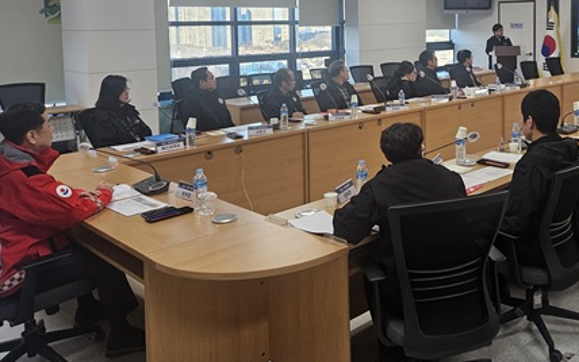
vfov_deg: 33.2
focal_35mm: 37
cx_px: 410
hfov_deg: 51.2
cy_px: 59
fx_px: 584
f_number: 1.8
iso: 125
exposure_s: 1/120
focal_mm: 5.4
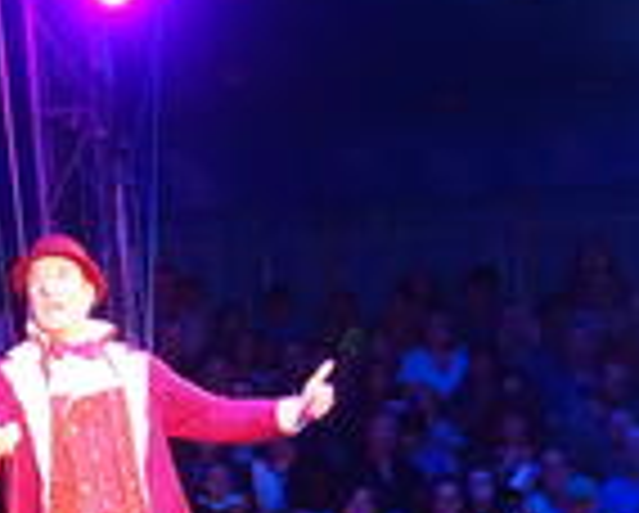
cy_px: 405
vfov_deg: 11.9
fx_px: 2462
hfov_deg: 14.5
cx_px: -32
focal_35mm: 130
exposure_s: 1/40
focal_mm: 9
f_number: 2.8
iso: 800
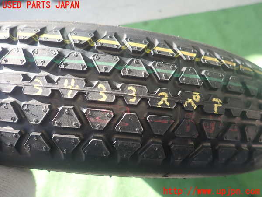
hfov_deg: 69.4
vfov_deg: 54.9
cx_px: 131
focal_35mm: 25
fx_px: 189
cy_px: 98
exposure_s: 1/60
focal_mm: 4.5
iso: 100
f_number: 2
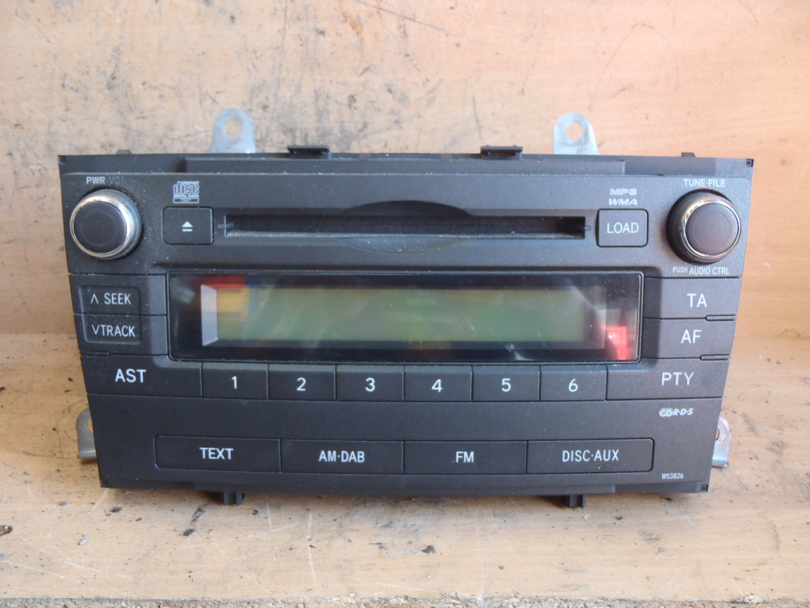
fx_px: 889
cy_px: 304
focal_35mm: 38
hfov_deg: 49.0
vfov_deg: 37.7
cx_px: 405
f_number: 4.6
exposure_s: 1/10
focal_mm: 6.83
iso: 200
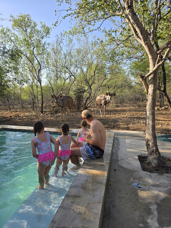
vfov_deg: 73.9
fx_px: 151
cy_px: 114
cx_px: 86
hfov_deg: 58.9
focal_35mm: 23
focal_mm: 6.3
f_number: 1.7
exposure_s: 1/389
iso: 12
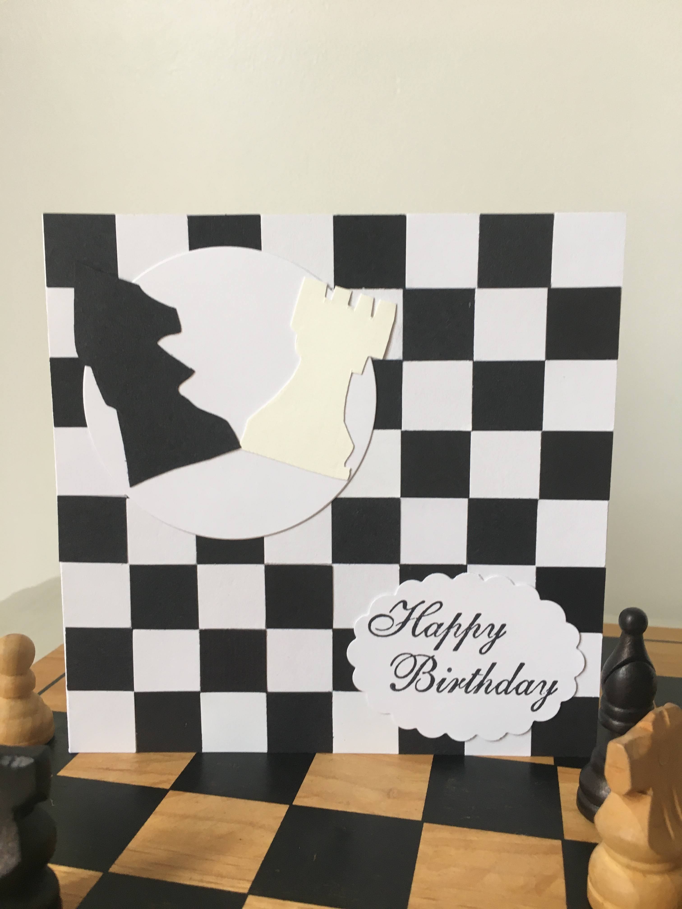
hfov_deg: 48.2
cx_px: 341
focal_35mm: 29
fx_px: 762
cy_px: 454
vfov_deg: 61.7
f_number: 2.2
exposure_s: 1/33
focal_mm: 4.15
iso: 64
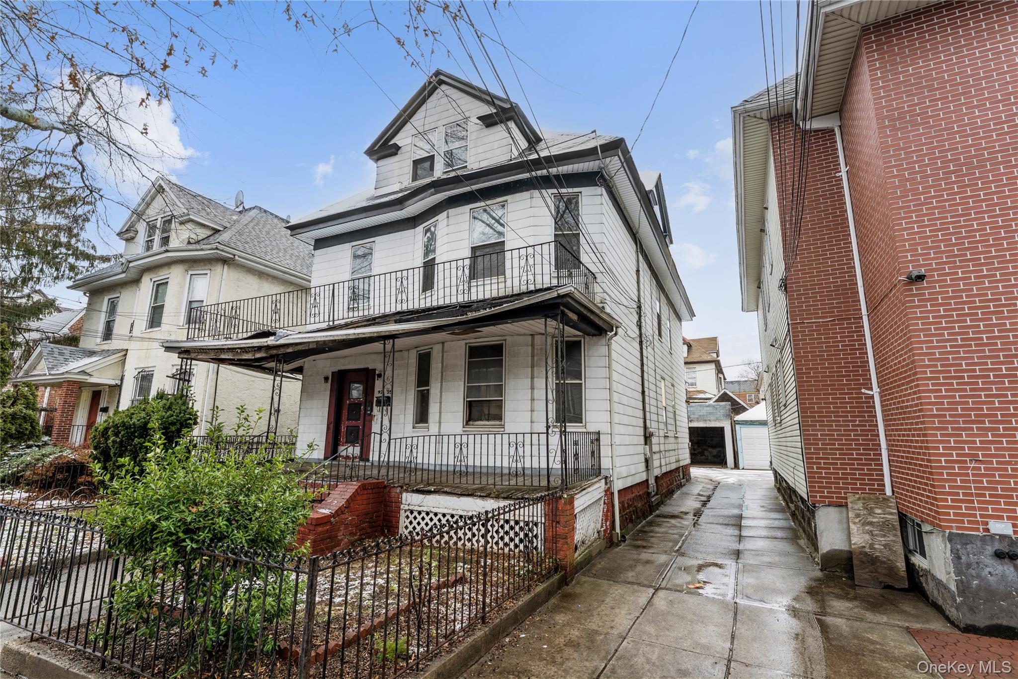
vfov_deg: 71.4
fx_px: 472
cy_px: 340
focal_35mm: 17
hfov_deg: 94.3
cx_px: 509
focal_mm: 16.7
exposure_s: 1/2.5
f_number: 11
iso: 100
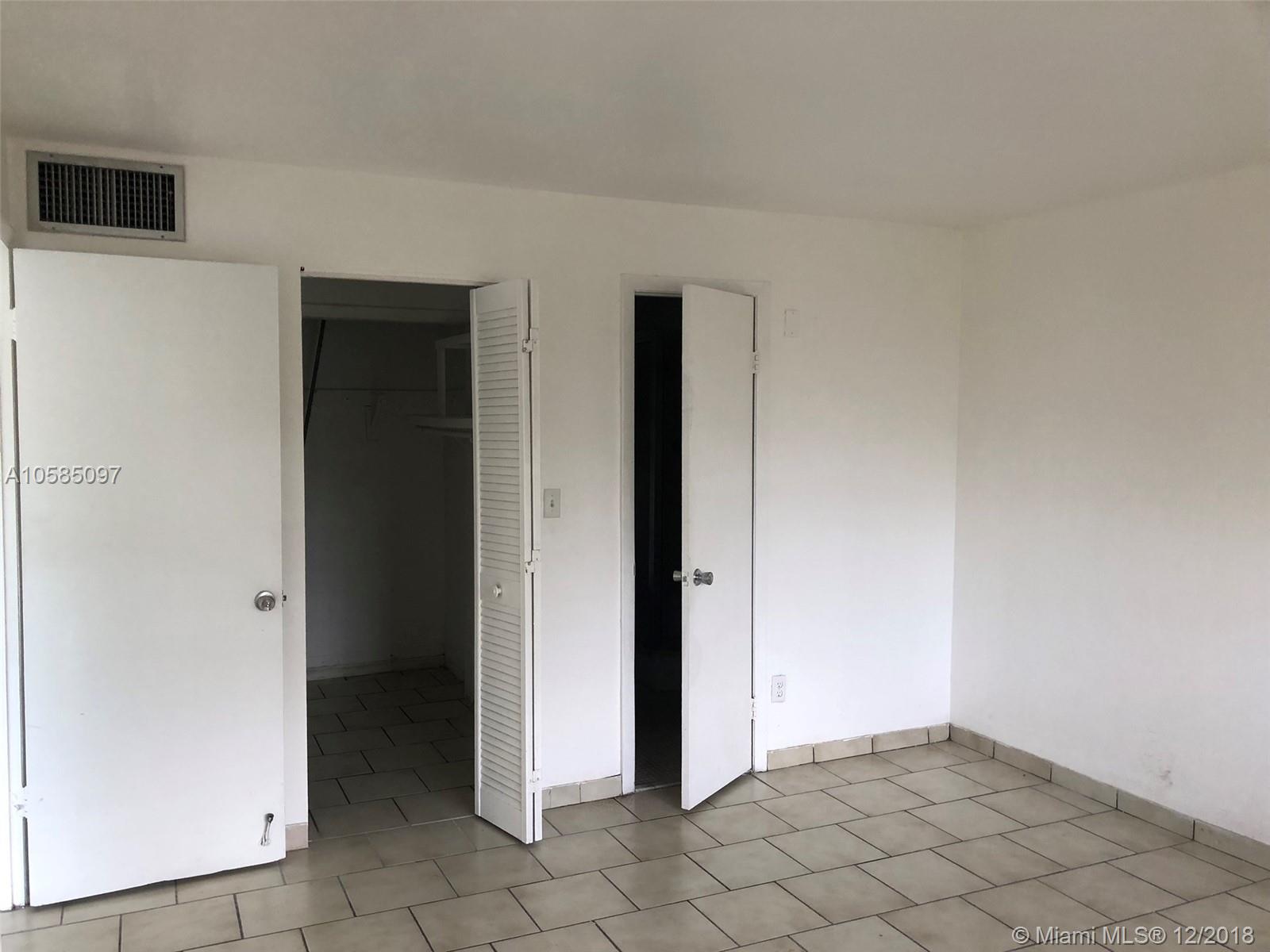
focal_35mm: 28
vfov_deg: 49.7
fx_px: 1027
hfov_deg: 63.4
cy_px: 476
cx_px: 635
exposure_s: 1/30
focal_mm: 3.99
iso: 40
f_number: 1.8
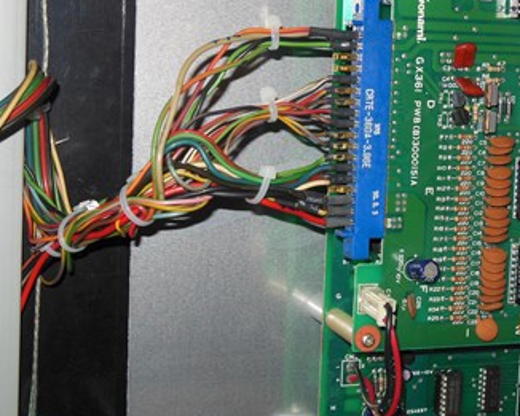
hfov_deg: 28.3
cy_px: 190
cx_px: 244
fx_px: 1031
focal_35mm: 67
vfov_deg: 22.8
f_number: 4
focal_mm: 8.9
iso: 125
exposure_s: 1/60
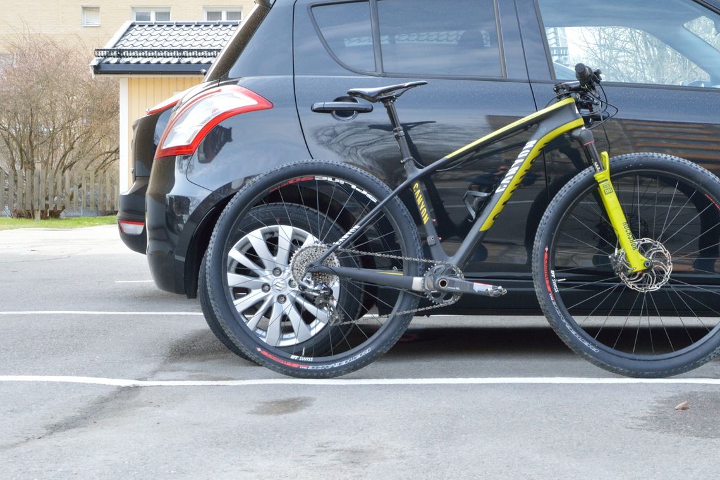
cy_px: 195
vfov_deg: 18.5
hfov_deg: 27.4
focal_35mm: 74
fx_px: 1474
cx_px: 391
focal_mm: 35
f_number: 9
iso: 400
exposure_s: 1/100
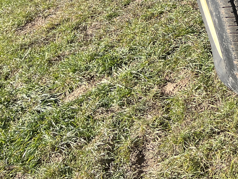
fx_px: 536
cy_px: -83
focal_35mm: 78
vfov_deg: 17.2
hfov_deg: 22.1
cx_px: 320
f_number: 1.6
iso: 50
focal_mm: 5.1
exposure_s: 1/1309
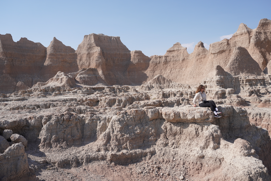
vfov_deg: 41.7
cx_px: 136
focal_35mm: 32
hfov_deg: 59.5
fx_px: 237
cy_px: 90
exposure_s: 1/320
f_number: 8
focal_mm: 21
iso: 100
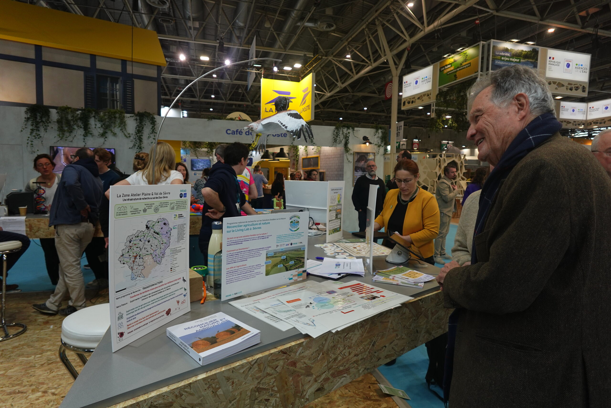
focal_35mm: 20
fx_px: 339
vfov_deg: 61.9
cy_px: 204
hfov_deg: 84.0
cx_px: 306
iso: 125
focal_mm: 7.6
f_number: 2
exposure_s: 1/320
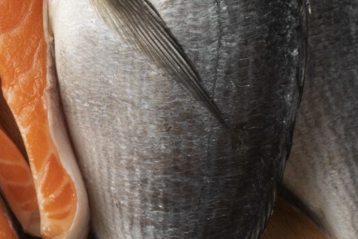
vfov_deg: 5.7
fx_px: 2378
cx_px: 18
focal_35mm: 239
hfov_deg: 8.6
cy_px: 29
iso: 100
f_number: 7.1
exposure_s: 1/100
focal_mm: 50
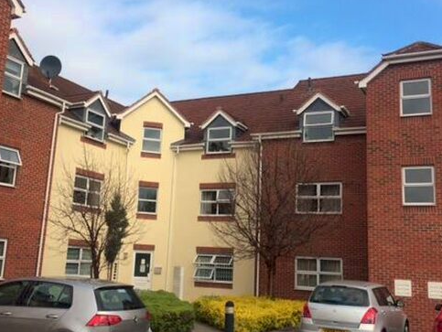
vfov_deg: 34.4
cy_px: 149
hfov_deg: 44.8
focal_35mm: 42
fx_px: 537
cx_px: 211
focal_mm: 4.15
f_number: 2.2
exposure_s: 1/1709
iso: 32
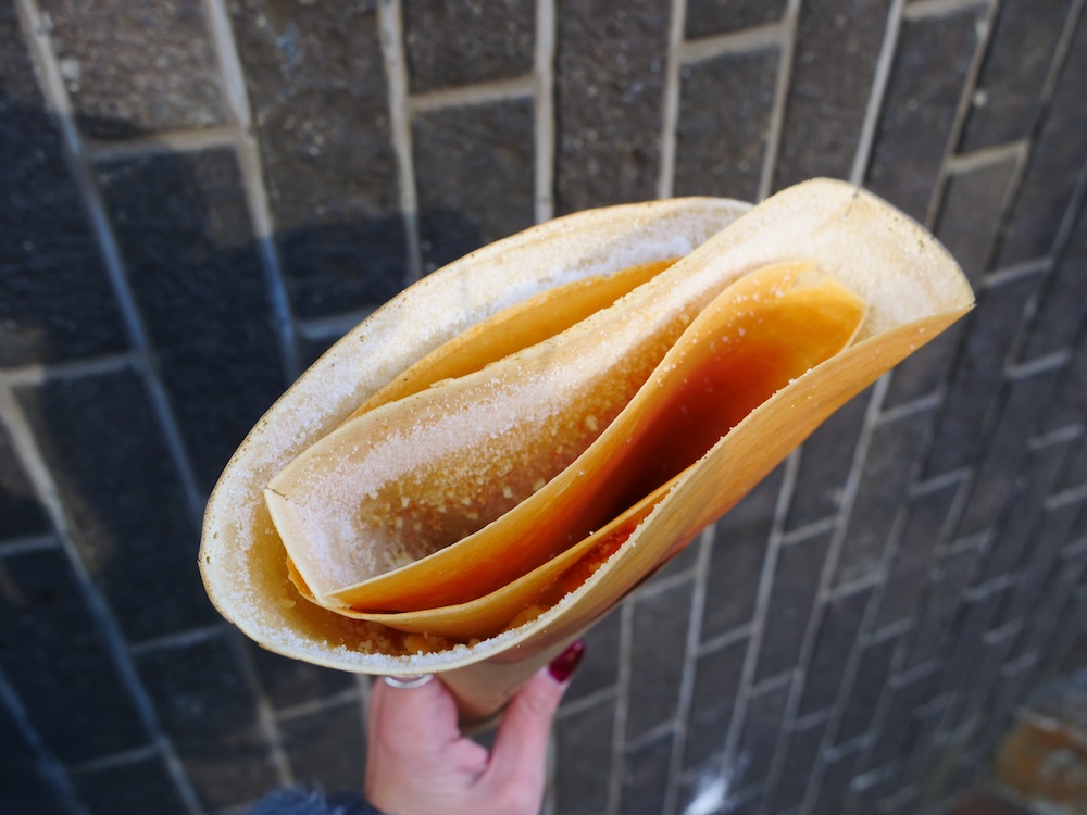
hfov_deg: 56.8
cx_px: 544
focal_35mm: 32
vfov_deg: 44.2
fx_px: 1005
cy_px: 408
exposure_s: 1/125
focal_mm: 16
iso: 200
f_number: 4.5
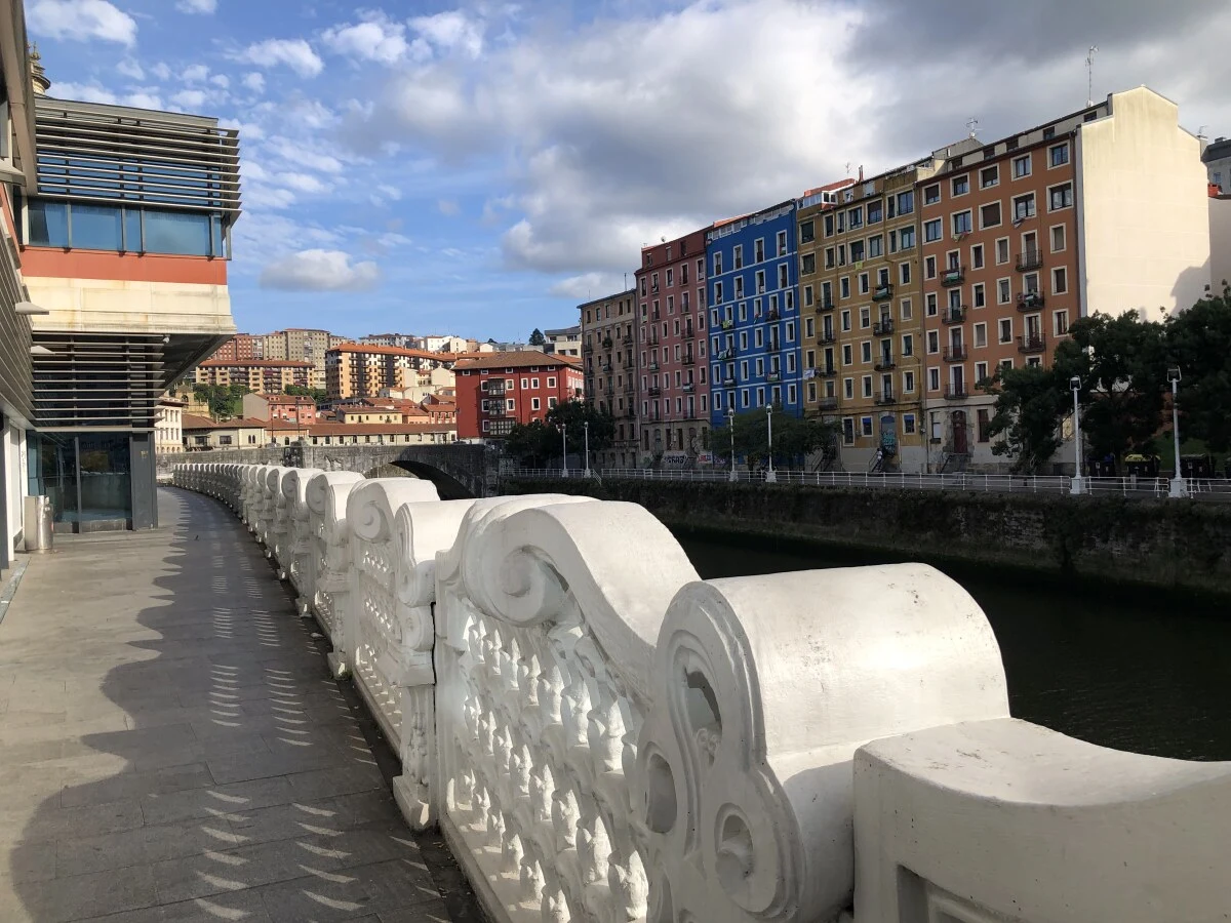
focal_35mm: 28
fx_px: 996
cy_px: 462
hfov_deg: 63.4
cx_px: 616
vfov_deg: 49.7
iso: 20
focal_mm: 4
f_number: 1.8
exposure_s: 1/1845
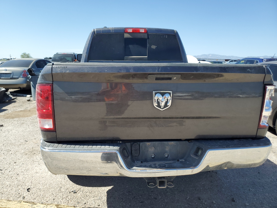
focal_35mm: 26
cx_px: 138
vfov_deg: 53.1
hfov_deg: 67.3
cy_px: 104
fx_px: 208
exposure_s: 1/2500
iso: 50
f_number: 1.5
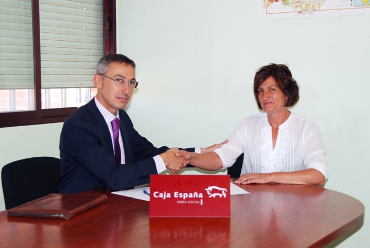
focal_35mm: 54
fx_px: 556
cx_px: 185
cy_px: 124
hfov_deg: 36.8
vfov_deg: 25.1
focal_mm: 36
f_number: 4.5
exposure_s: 1/60
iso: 200
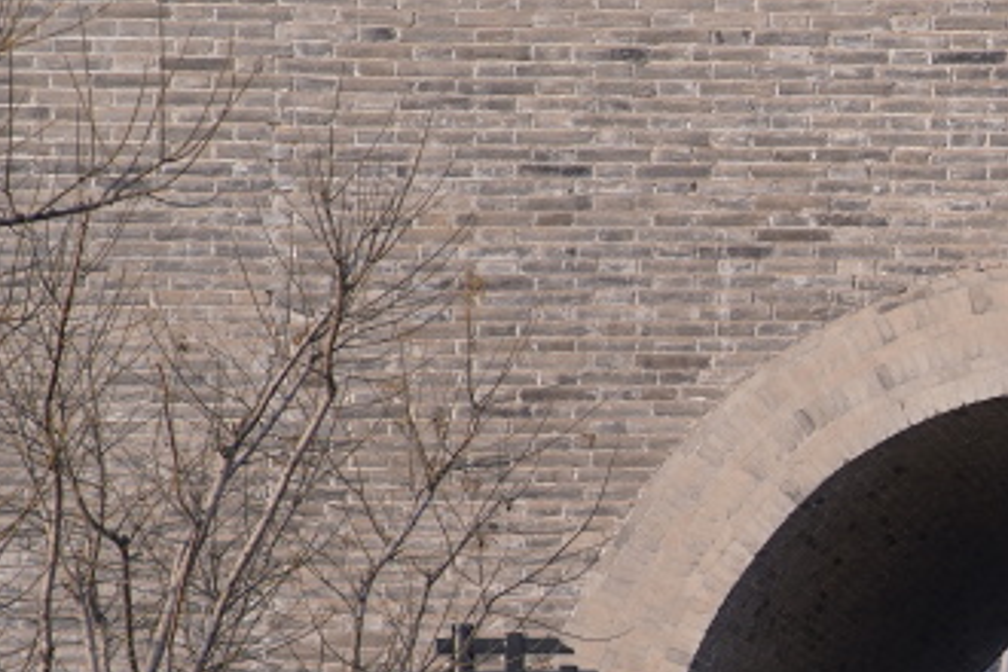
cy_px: 712
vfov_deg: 4.4
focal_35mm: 309
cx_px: 1790
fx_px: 8651
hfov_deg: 6.5
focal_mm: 85
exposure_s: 1/250
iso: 100
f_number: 3.5
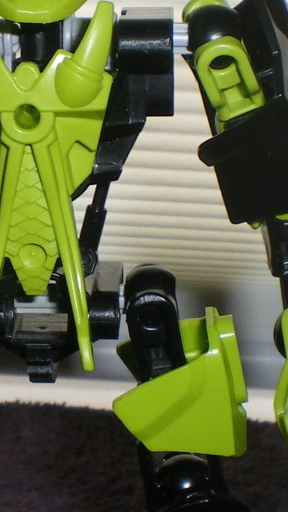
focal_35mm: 109
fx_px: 1480
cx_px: 26
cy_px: 186
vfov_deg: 19.6
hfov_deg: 11.0
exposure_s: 1/50
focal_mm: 6.3
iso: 100
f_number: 4.6
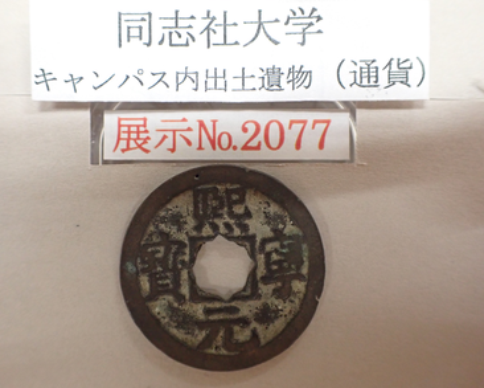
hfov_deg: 55.6
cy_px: 193
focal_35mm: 32
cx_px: 225
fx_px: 459
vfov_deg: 45.8
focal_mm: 5.4
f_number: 2.3
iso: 800
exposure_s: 1/100
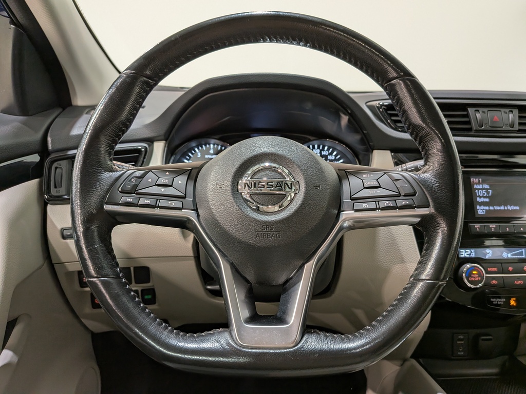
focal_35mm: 24
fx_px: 365
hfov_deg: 71.6
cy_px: 197
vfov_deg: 56.8
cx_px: 263
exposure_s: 1/100
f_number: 1.7
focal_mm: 4.53
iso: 186
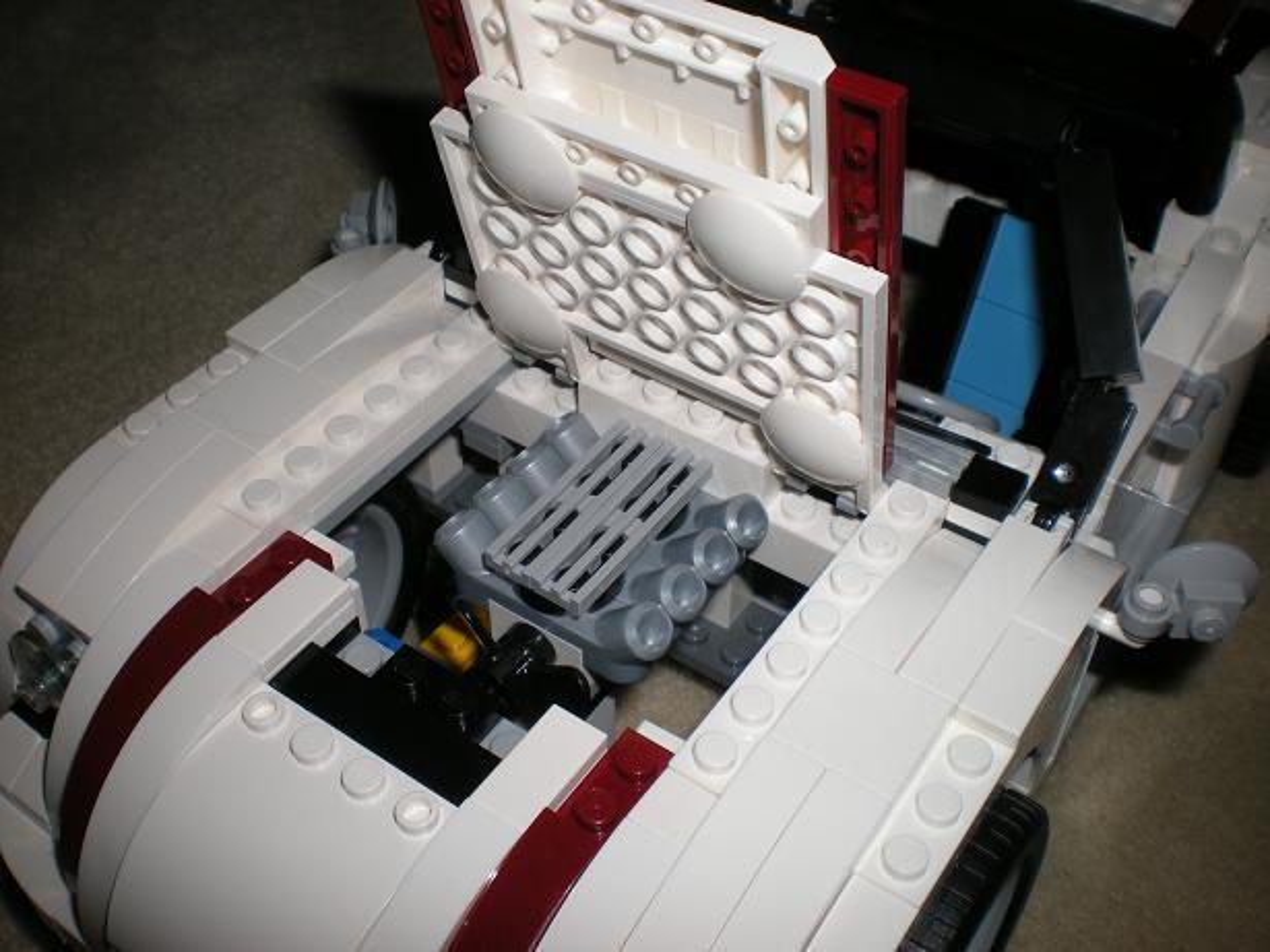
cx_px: 635
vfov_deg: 37.7
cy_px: 476
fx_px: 1394
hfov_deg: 49.0
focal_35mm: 38
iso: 64
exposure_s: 1/60
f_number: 4.6
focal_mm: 6.3
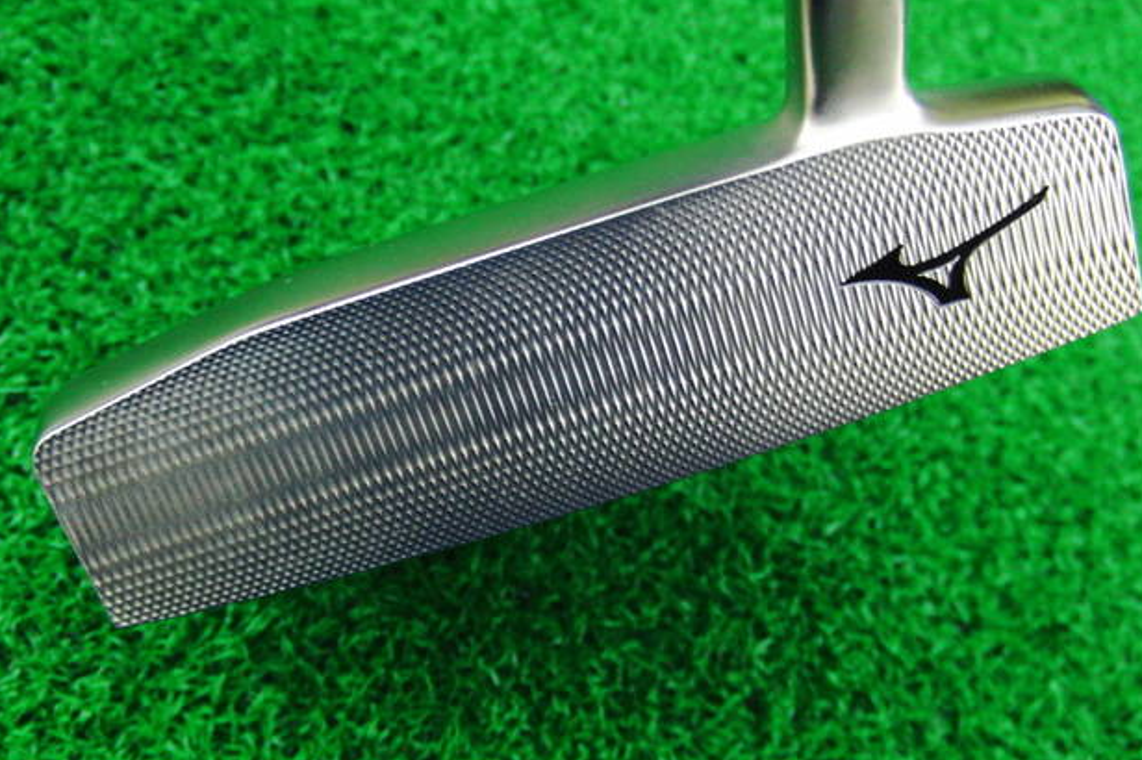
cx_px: 590
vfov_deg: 33.4
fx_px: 1268
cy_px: 380
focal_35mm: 40
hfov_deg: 48.5
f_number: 3.6
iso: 400
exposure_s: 1/25
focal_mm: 6.42
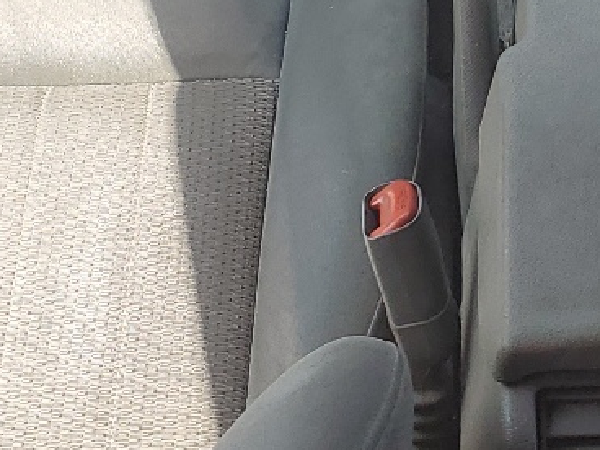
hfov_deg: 16.9
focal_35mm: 113
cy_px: -158
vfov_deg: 12.6
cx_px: 662
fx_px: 1959
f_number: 1.5
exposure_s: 1/357
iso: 50
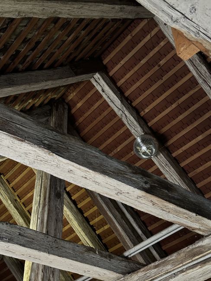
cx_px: 106
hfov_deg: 30.3
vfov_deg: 39.6
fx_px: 390
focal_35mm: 48
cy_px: 140
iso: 800
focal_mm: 6.86
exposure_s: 1/20
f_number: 1.78
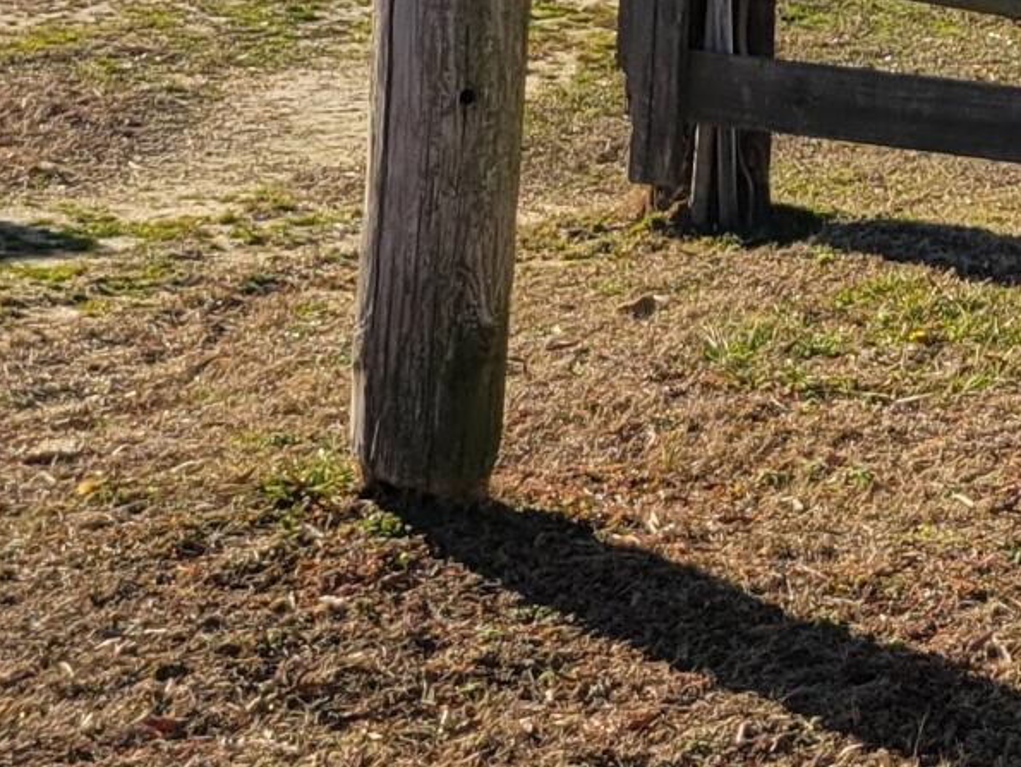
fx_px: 3866
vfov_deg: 10.6
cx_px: 2145
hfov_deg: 12.8
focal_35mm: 131
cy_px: -652
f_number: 1.8
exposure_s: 1/2510
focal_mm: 5.4
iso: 40
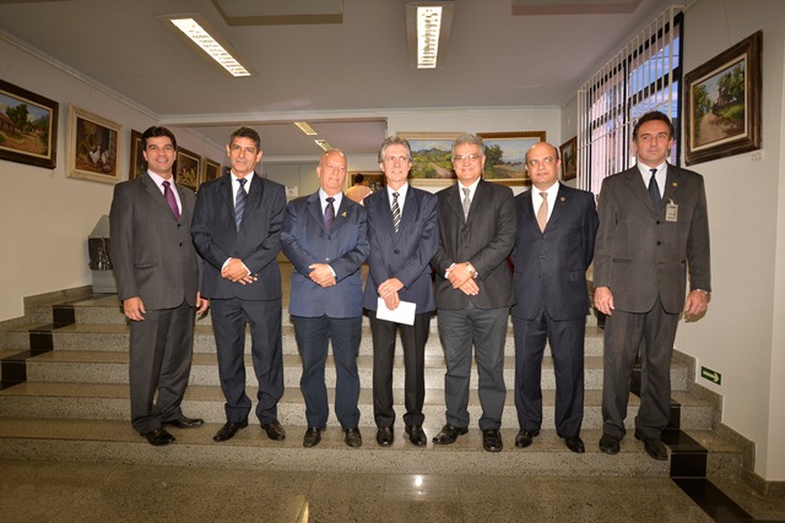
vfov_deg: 59.5
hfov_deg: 81.2
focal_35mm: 21
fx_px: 458
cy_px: 262
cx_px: 392
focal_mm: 21
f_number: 4
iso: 200
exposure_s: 1/80
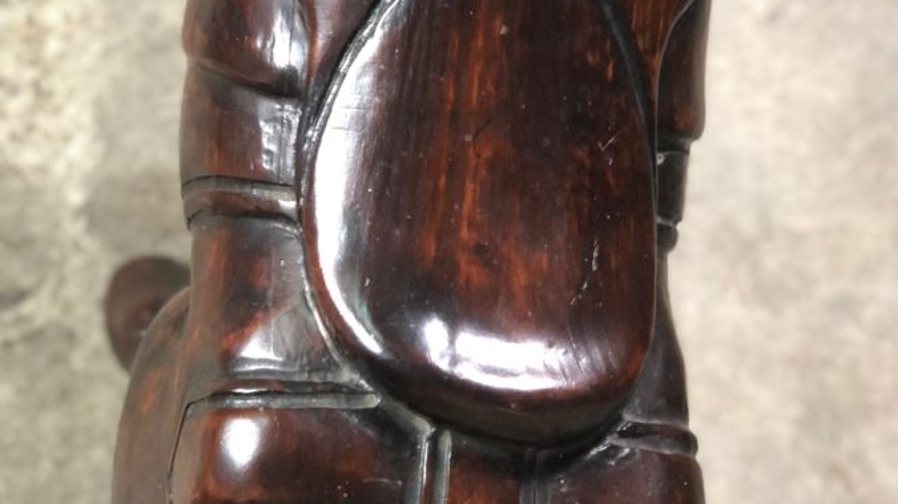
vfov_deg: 14.0
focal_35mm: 86
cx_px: 427
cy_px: 306
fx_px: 2047
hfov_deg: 24.7
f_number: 2.4
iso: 160
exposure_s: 1/14
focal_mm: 6
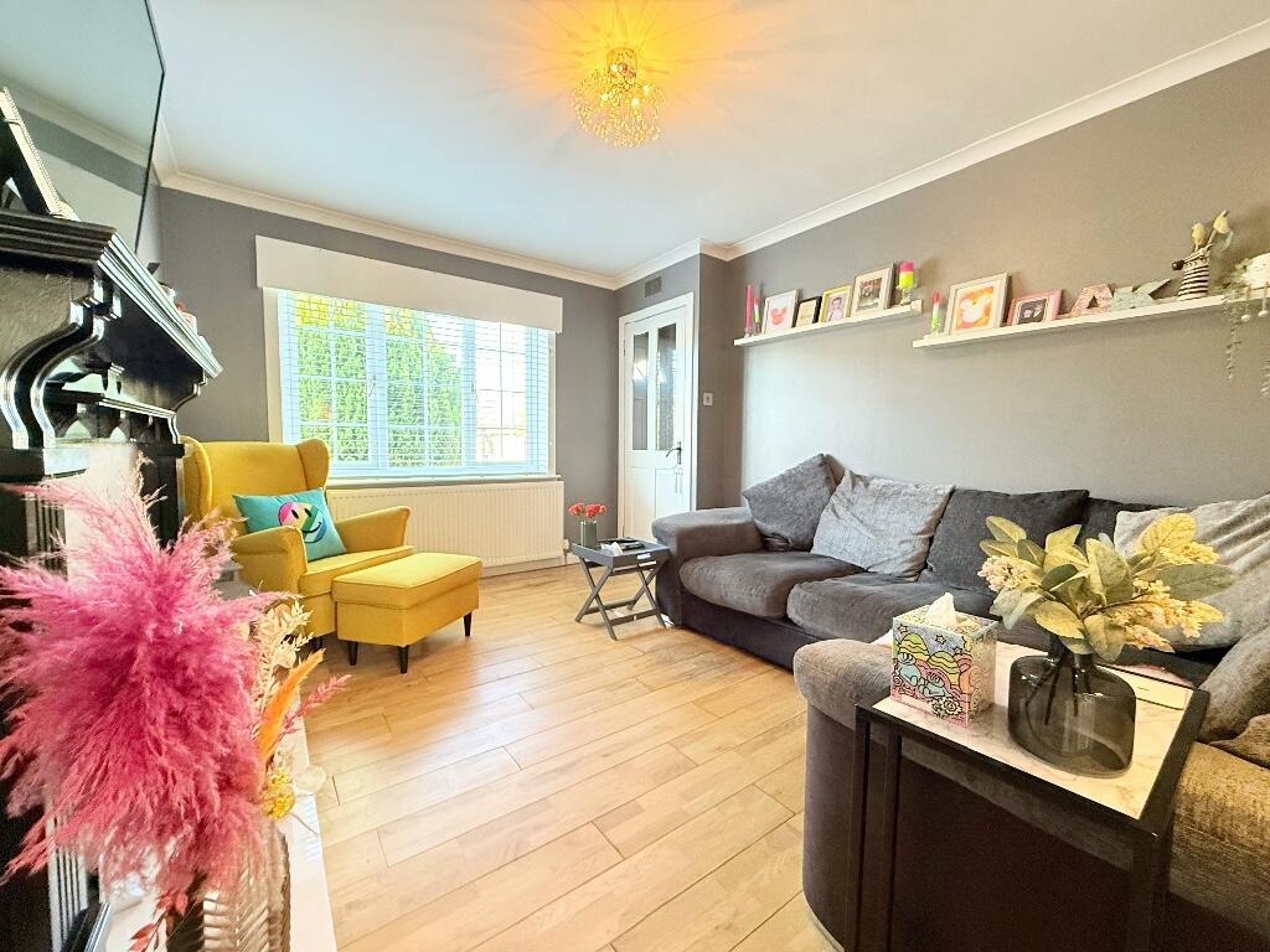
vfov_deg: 85.7
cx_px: 635
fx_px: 514
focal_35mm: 14
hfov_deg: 102.1
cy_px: 476
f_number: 2.2
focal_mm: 2.22
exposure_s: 1/50
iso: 400
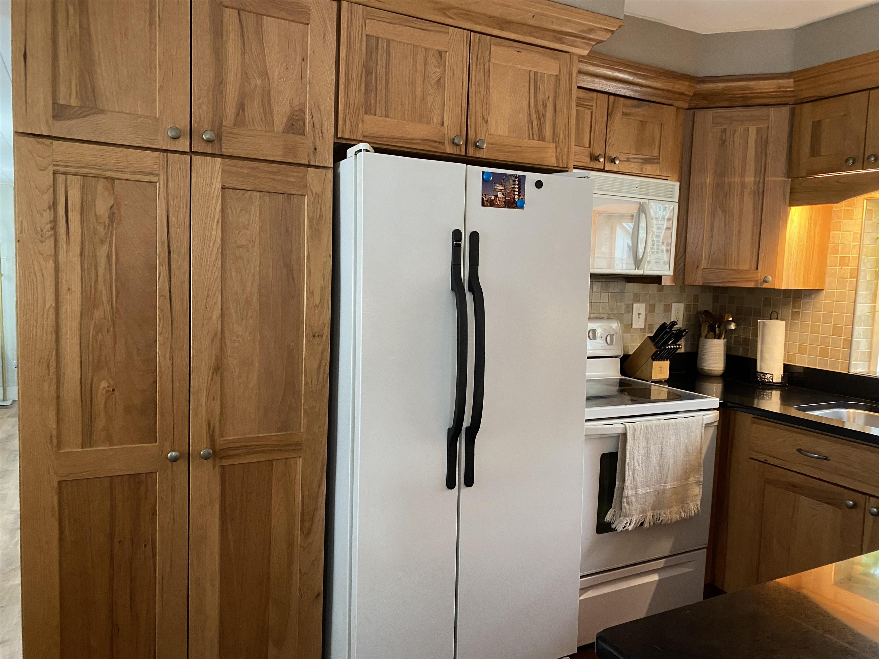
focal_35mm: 26
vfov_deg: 53.1
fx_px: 660
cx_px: 440
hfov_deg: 67.3
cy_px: 330
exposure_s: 1/40
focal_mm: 4.25
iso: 400
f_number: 1.8
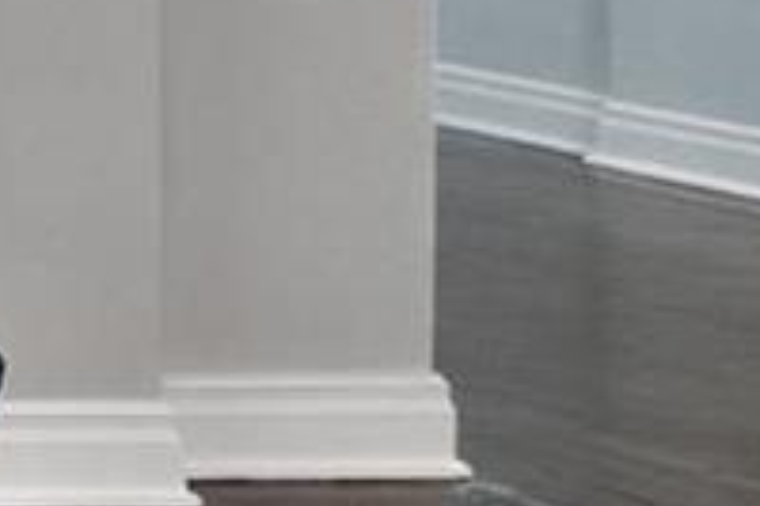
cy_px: -342
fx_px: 3037
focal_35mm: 144
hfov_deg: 8.4
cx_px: -2174
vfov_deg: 9.2
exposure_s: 1/50
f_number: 8
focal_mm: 9
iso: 400
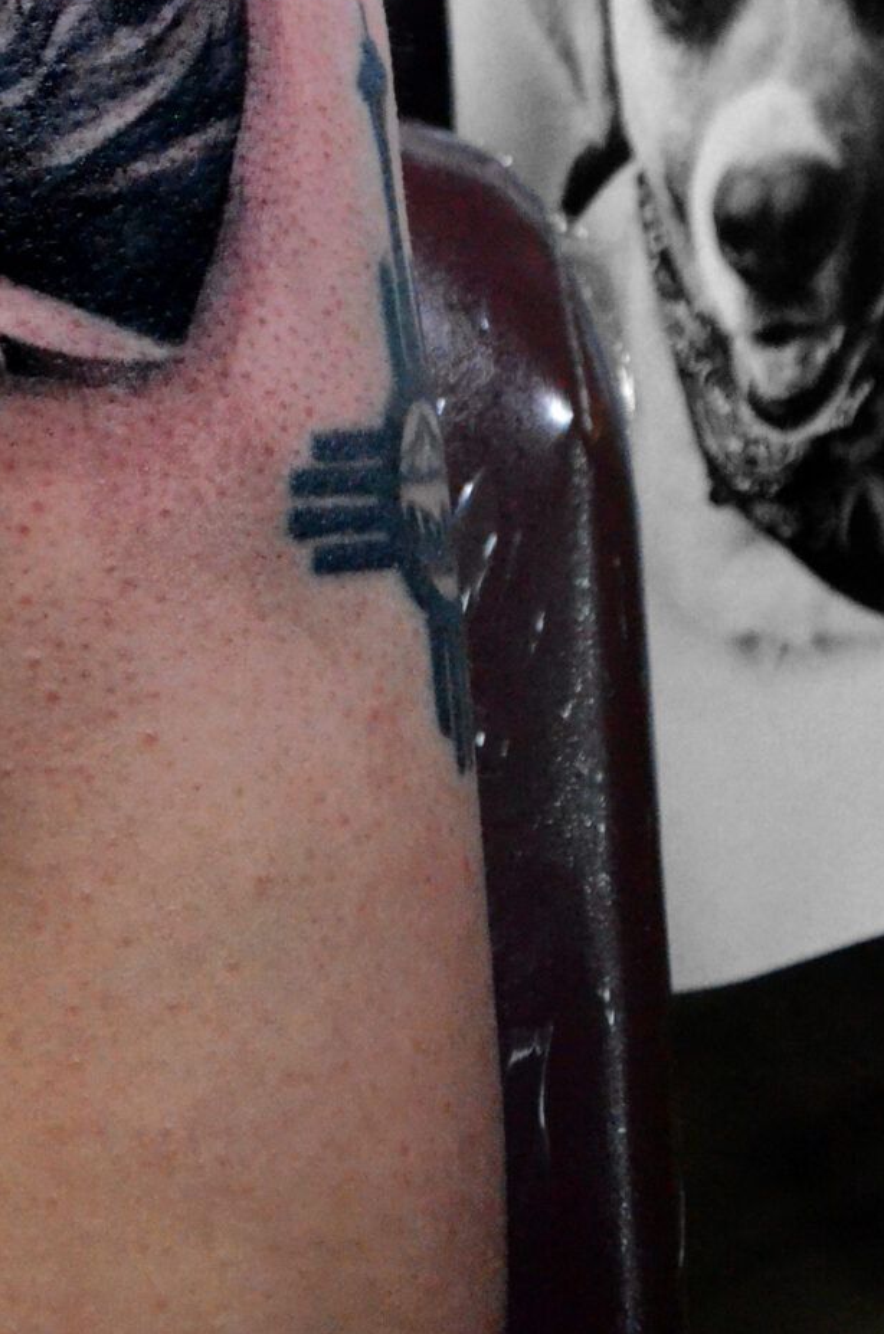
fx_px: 6374
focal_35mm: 172
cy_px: -137
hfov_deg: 7.9
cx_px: 91
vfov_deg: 11.8
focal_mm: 45
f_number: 4.8
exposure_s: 1/800
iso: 6400
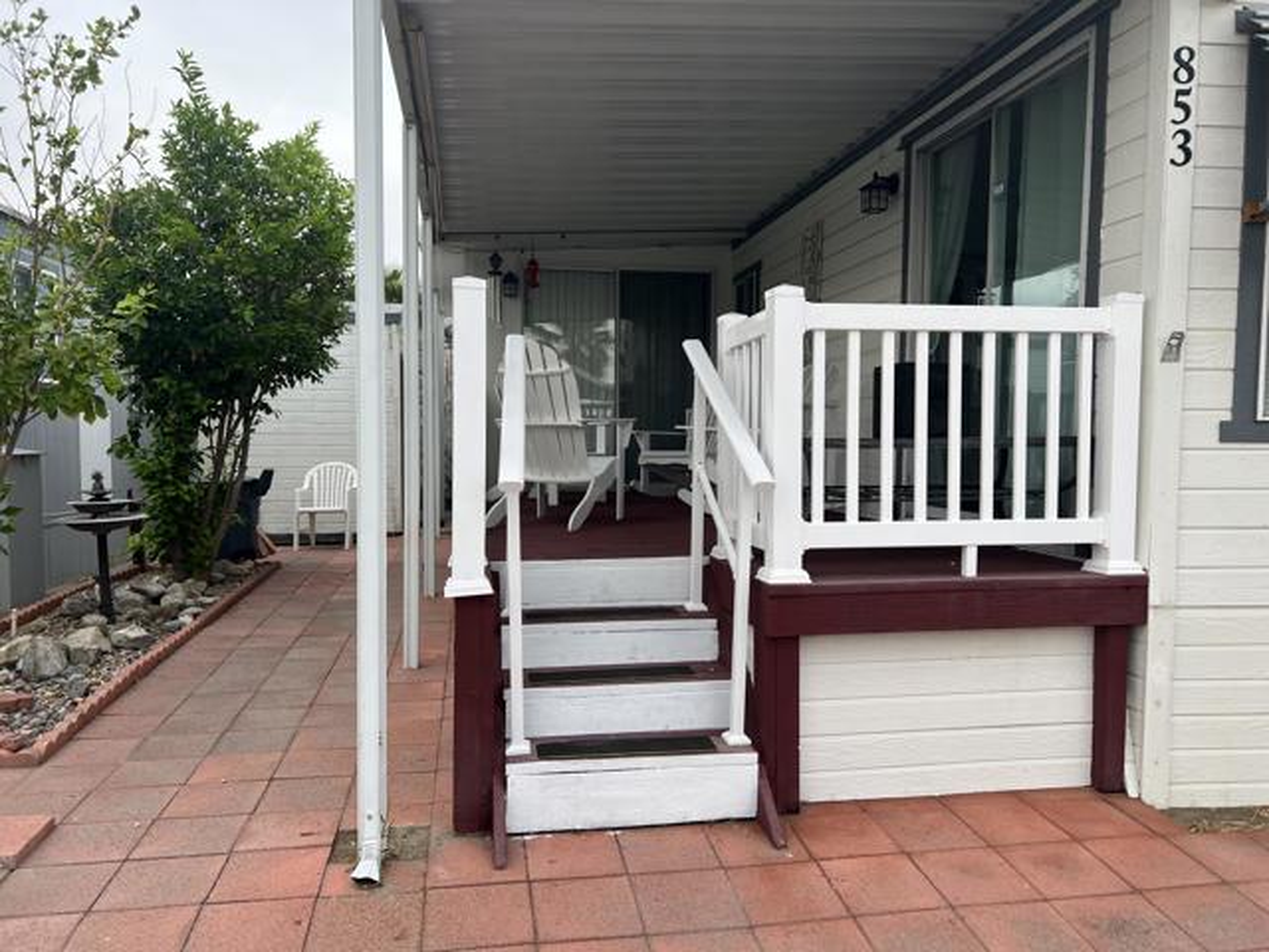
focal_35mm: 26
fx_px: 953
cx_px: 634
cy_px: 476
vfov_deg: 53.1
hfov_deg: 67.3
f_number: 1.5
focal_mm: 5.7
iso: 50
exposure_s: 1/1698
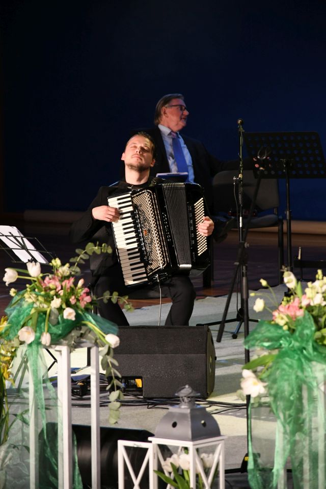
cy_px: 244
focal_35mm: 210
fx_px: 2852
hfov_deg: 6.5
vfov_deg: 9.8
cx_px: 163
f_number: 5.6
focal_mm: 140
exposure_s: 1/100
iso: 2500
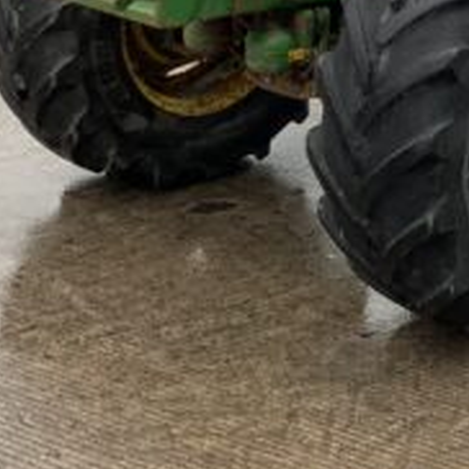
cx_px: 598
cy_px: -113
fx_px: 1380
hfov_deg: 18.1
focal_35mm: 90
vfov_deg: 18.2
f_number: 1.8
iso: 16
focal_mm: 3
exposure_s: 1/186
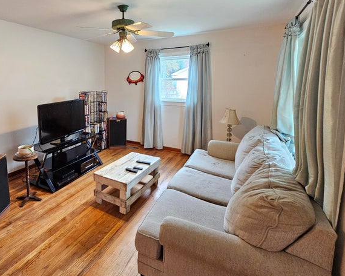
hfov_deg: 80.5
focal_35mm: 19
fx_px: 194
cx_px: 115
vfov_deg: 70.3
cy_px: 114
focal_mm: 2.2
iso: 400
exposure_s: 1/30
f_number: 2.2
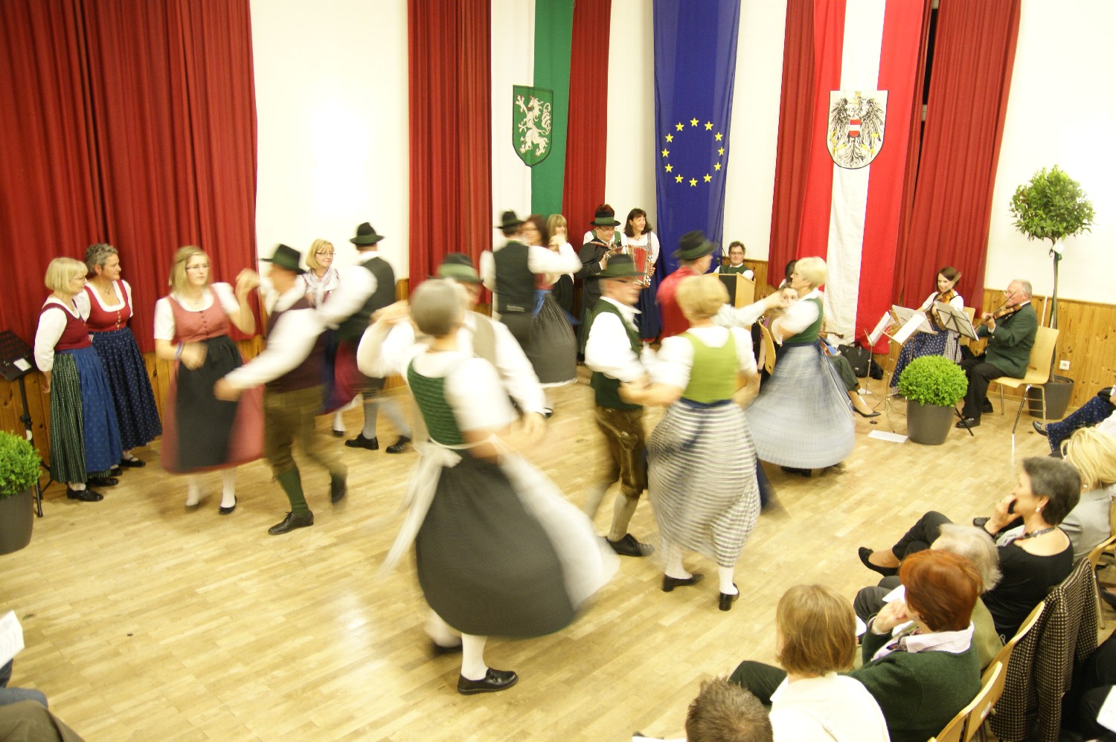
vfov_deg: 47.9
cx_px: 558
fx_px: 836
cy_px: 371
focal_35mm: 27
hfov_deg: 67.4
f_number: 2.8
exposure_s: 1/8
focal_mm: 18
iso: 400
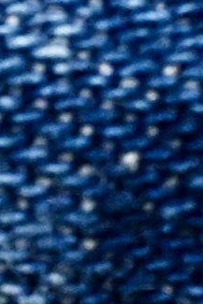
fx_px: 2940
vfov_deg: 5.8
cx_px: -305
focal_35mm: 348
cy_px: 584
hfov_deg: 3.9
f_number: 8
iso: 1600
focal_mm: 38
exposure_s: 1/160
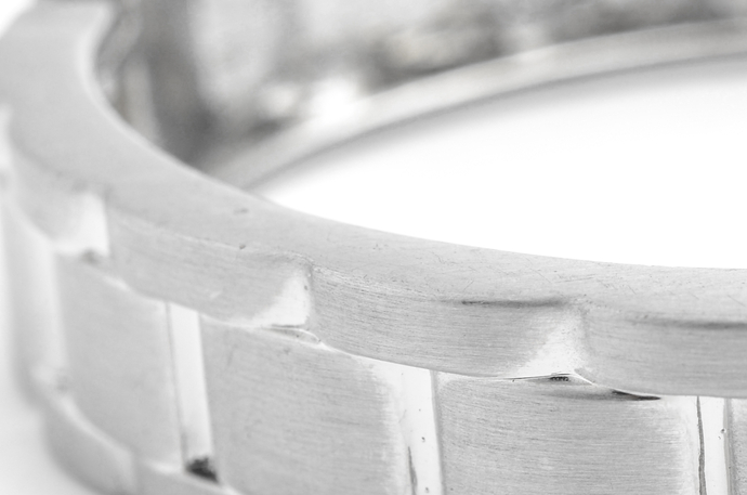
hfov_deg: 11.6
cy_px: 264
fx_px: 3603
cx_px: 893
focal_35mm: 174
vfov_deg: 7.9
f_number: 10
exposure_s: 1/60
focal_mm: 40
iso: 125
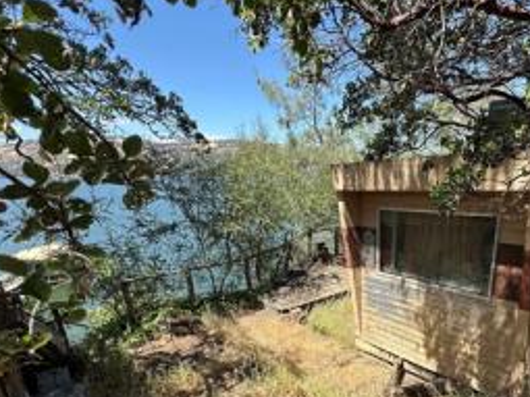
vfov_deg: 58.4
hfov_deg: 74.8
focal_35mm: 22
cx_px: 339
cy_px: 289
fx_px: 337
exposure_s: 1/917
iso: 40
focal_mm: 2.22
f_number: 2.2
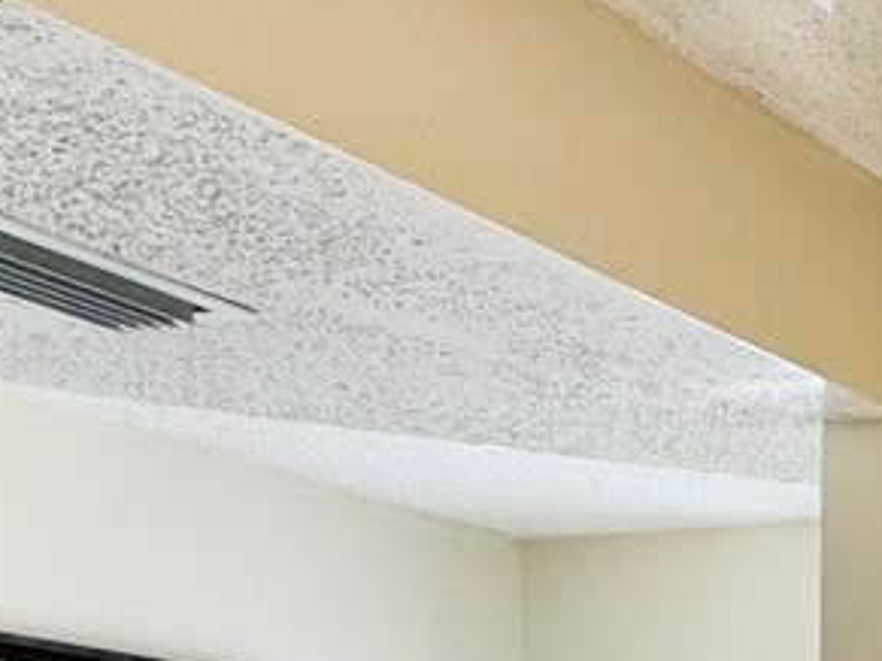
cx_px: 1579
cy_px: 1013
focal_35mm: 77
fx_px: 1961
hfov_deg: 19.3
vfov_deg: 17.1
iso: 64
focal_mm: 2.22
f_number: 2.2
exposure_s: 1/120
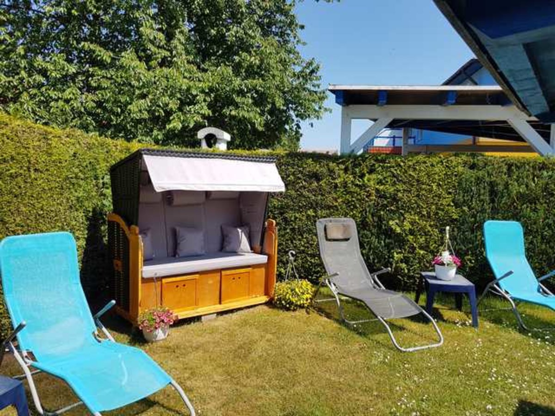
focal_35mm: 26
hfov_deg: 67.3
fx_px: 417
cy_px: 208
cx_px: 278
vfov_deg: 53.1
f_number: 1.7
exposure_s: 1/1536
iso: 40
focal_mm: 4.2
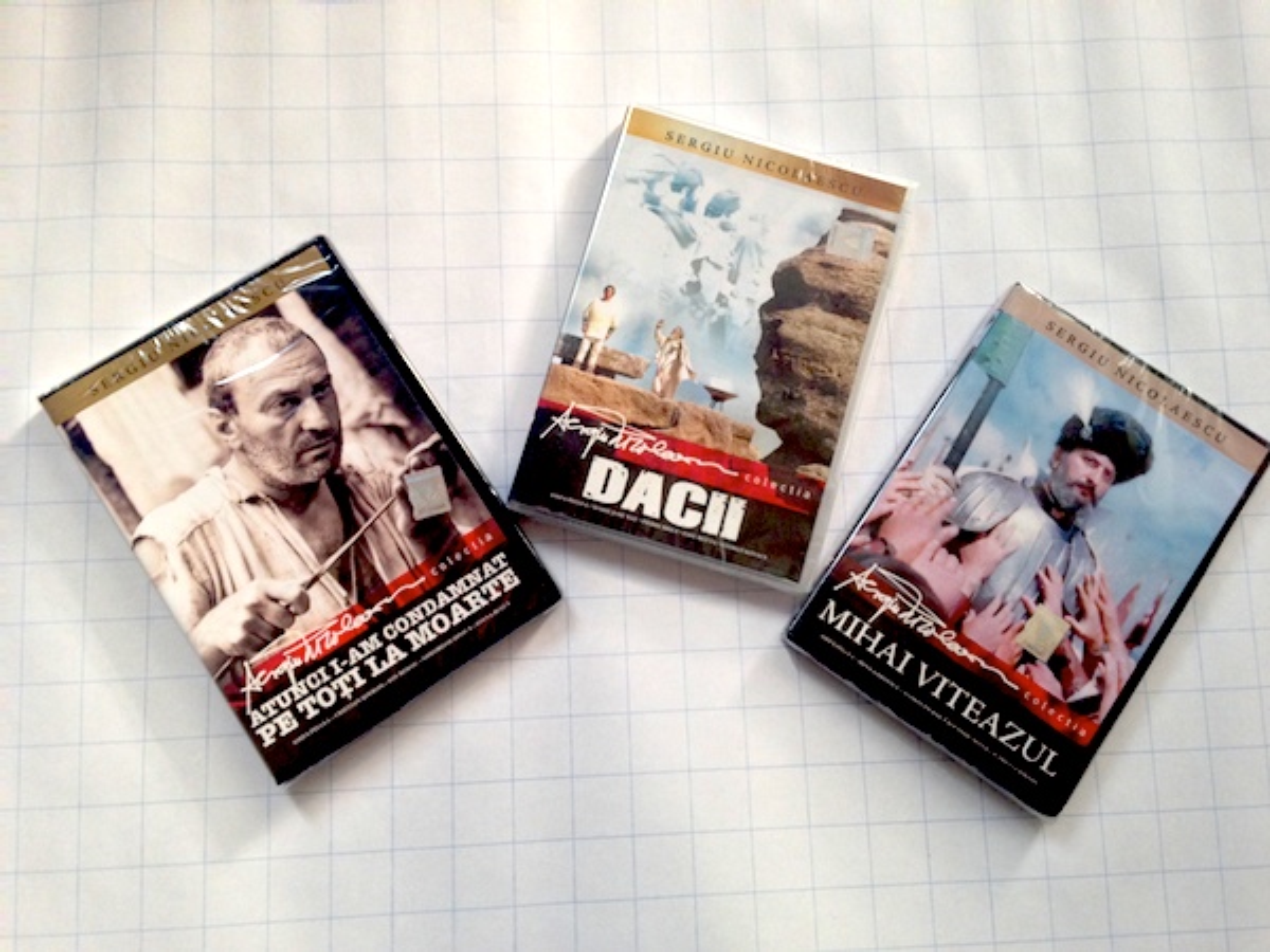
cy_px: 476
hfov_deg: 55.4
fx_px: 1211
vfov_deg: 42.9
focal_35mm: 33
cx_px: 635
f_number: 2.4
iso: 100
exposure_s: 1/120
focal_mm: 4.12
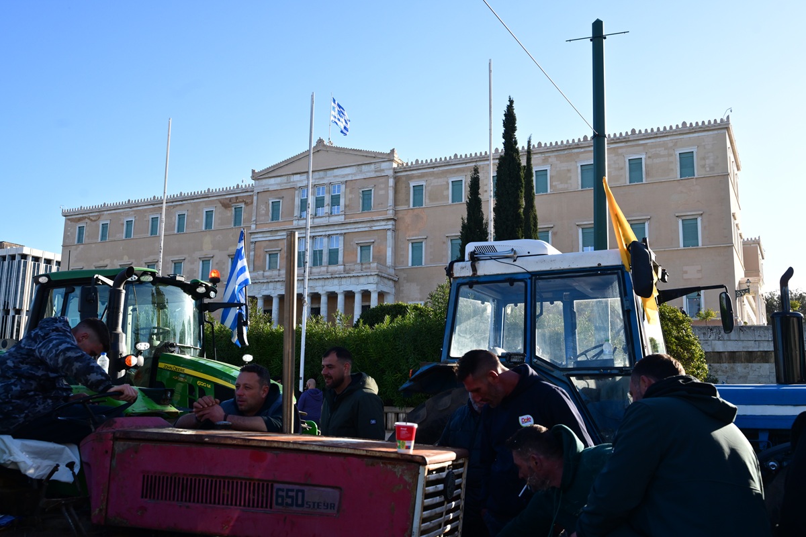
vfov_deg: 37.9
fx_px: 784
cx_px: 403
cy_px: 268
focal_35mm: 35
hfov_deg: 54.4
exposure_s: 1/1000
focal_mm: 35
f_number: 6.3
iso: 640
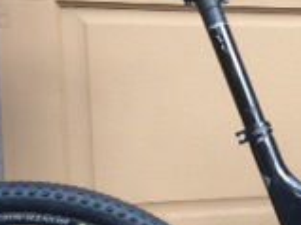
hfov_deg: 14.2
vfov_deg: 11.0
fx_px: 1156
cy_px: 255
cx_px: 396
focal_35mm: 133
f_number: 2.4
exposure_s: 1/120
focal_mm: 4.12
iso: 64
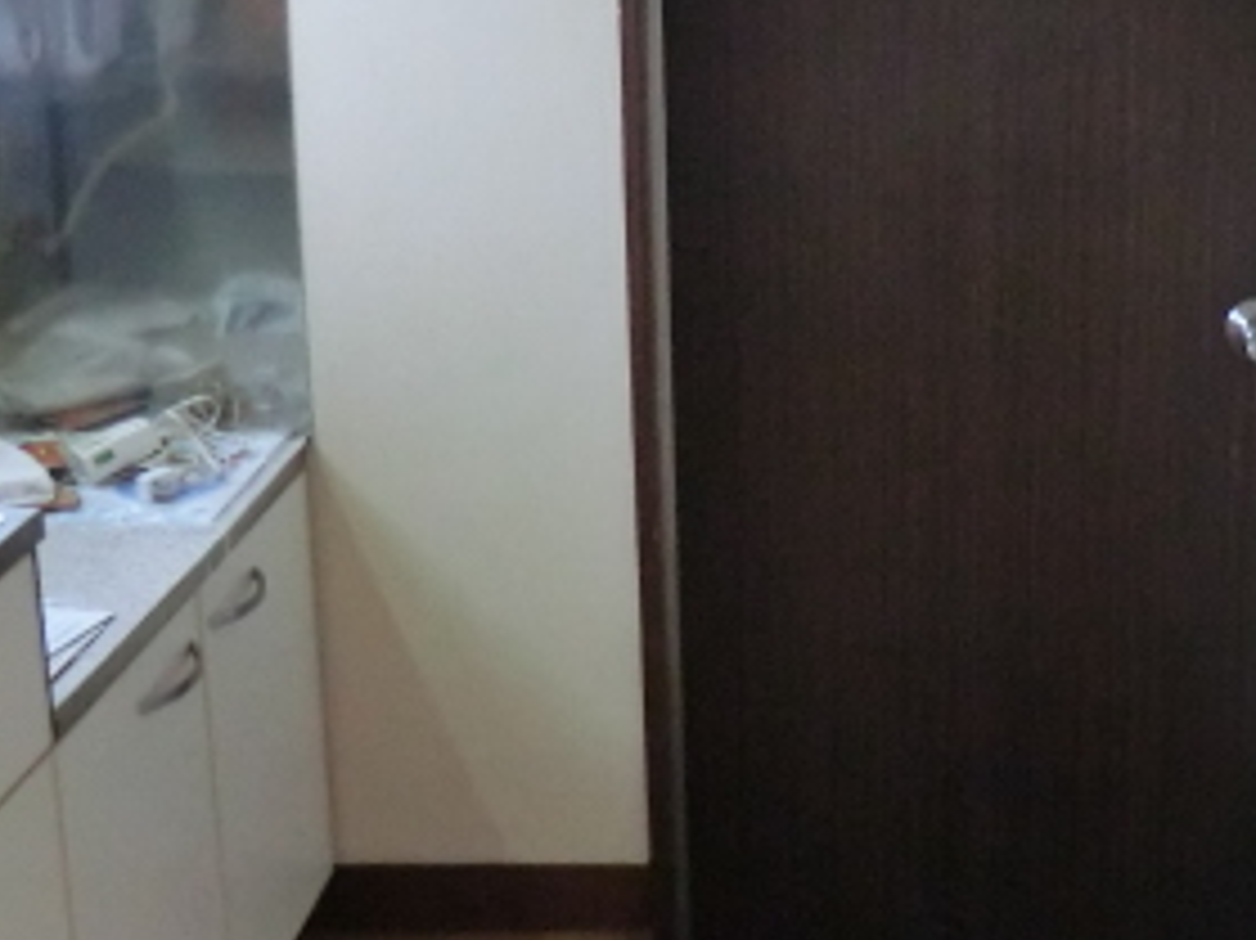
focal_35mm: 55
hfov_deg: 33.6
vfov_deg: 26.3
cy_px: 279
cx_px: 1058
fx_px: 1995
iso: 640
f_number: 3.2
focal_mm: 4.3
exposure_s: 1/60
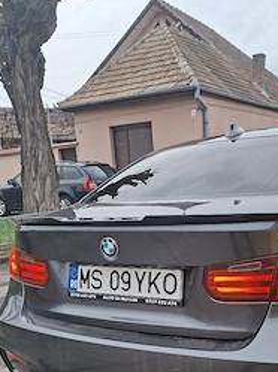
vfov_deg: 48.6
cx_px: 200
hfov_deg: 37.8
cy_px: 270
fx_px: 397
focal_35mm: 37
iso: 50
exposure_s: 1/135
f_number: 1.8
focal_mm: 5.54
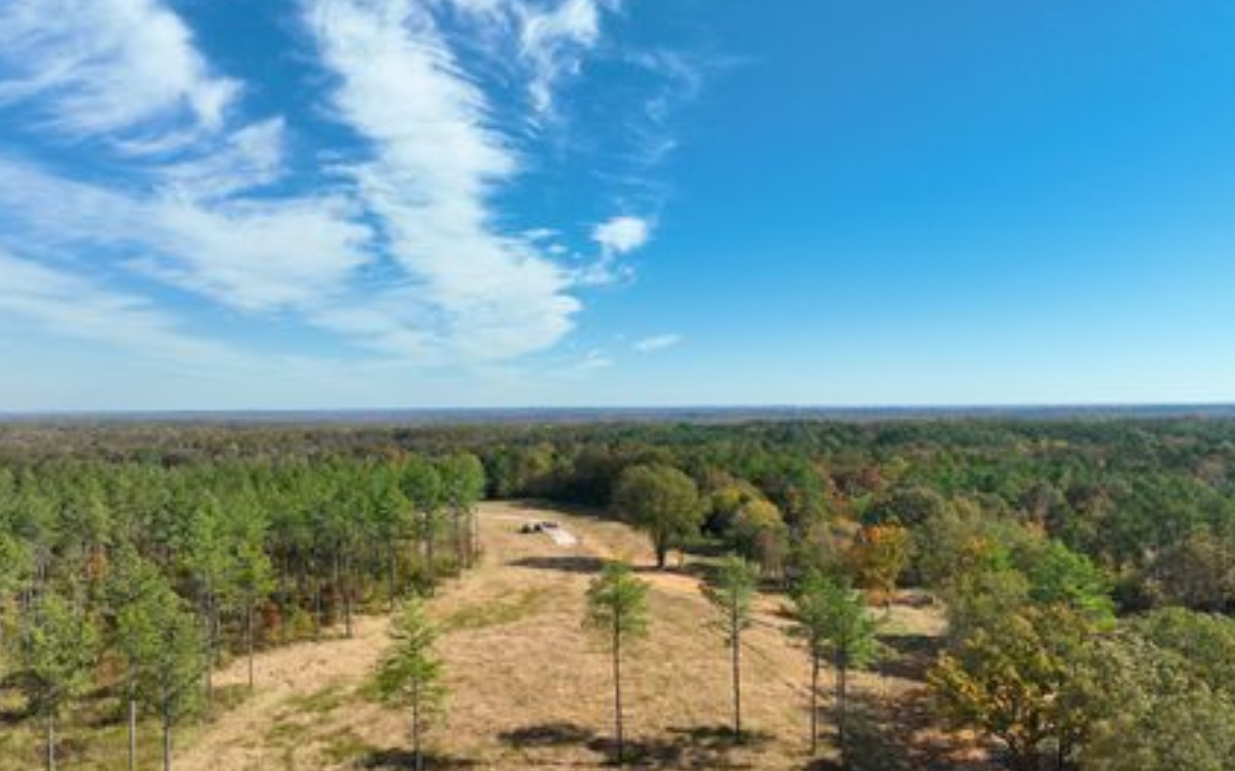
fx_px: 875
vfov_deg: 47.4
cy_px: 454
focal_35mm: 26
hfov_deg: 70.4
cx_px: 619
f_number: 2.8
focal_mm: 12.29
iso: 120
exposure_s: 1/2000
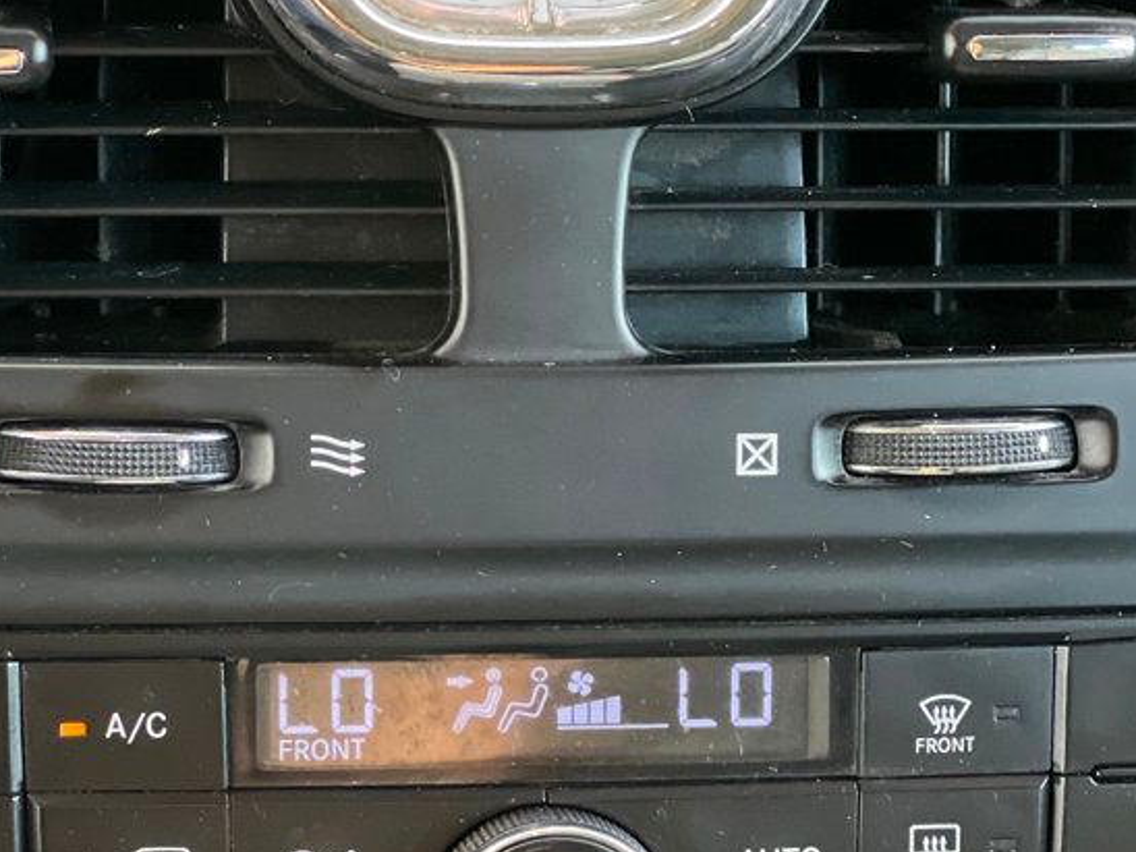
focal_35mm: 144
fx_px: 4726
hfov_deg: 13.7
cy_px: 396
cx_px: 479
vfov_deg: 10.3
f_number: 2.8
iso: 400
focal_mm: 9
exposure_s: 1/30
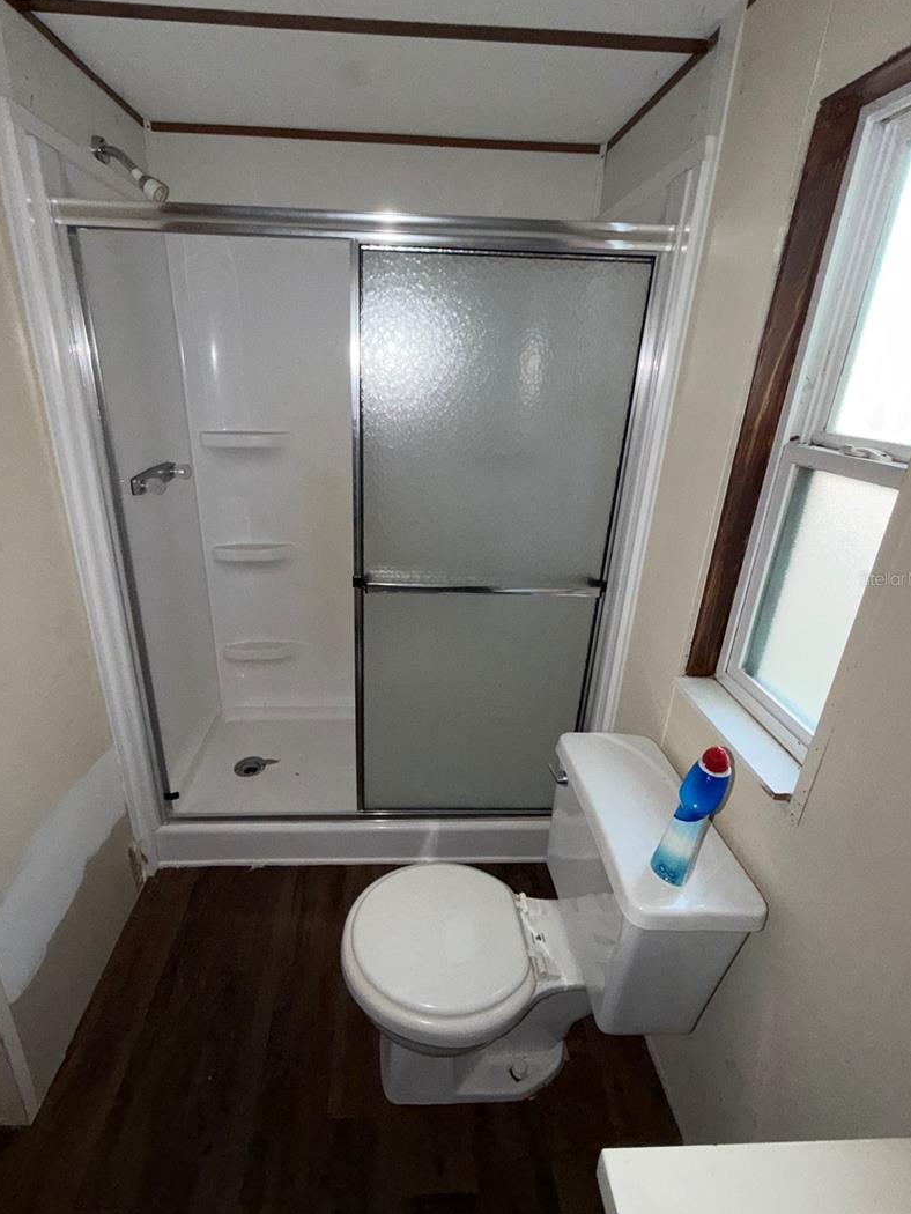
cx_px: 422
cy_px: 578
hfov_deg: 78.0
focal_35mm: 16
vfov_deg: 94.4
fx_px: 561
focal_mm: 2.22
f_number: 2.2
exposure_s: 1/60
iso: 125
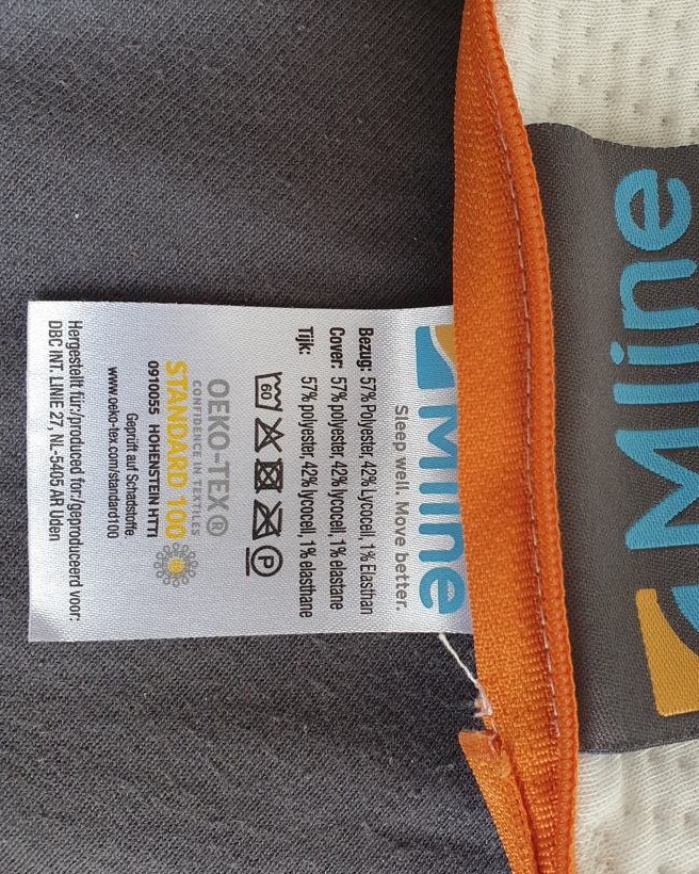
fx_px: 931
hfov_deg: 41.0
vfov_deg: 50.3
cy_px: 418
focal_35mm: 36
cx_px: 408
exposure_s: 1/100
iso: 200
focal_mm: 4.32
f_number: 2.4
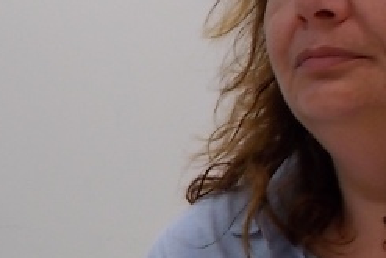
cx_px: 239
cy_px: 16
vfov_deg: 19.1
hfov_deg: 28.7
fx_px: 751
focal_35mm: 70
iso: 80
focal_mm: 4.6
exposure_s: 1/25
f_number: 3.2
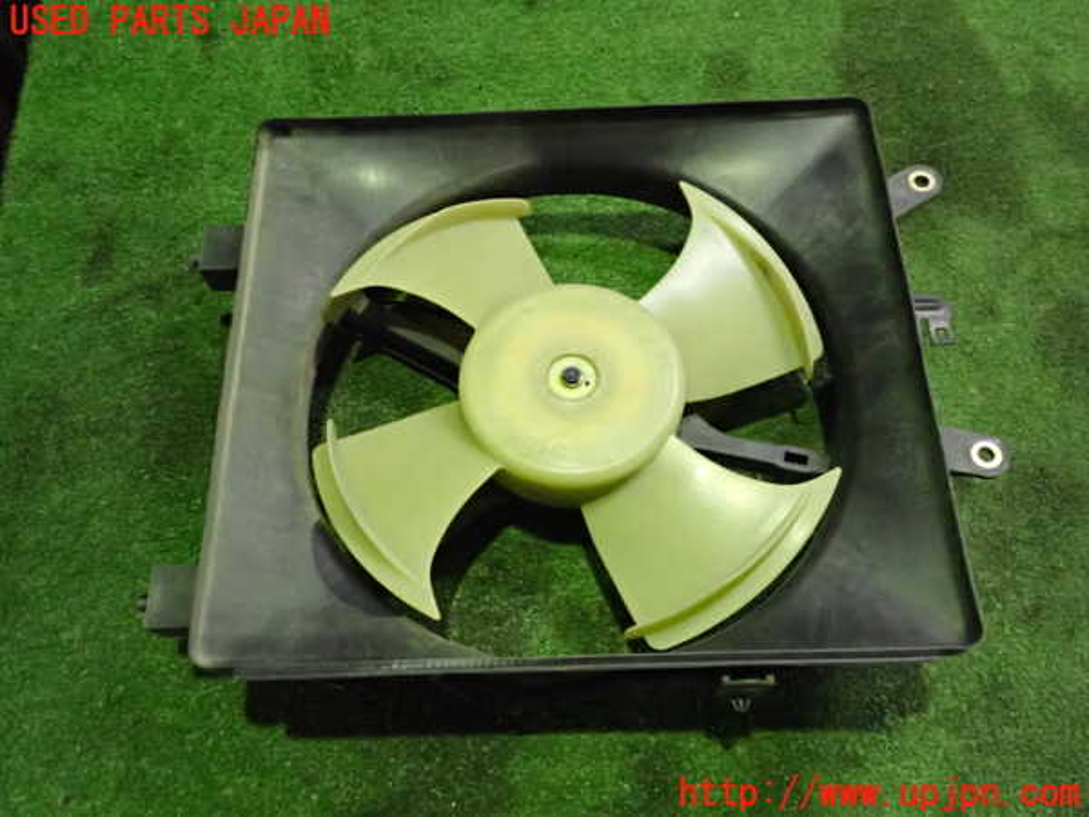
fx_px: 944
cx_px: 544
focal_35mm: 30
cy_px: 408
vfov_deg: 46.8
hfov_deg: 60.0
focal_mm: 5.4
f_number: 2.3
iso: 2500
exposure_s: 1/125
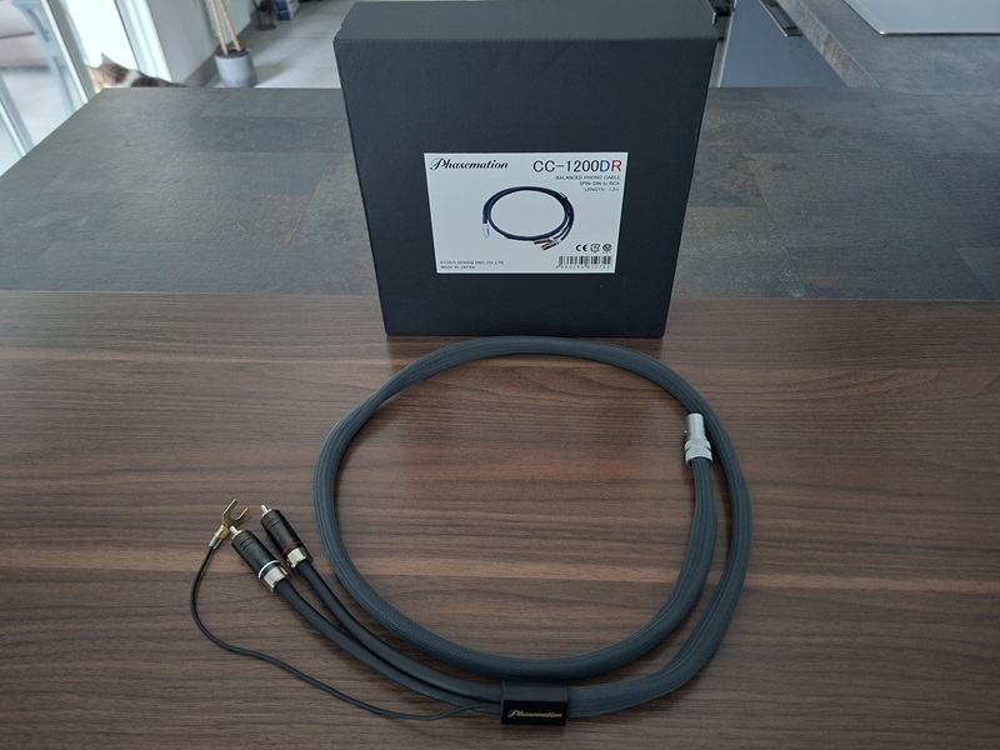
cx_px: 500
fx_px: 664
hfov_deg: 73.9
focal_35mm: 23
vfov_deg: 58.9
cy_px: 375
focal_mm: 5.54
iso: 320
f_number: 1.8
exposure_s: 1/33
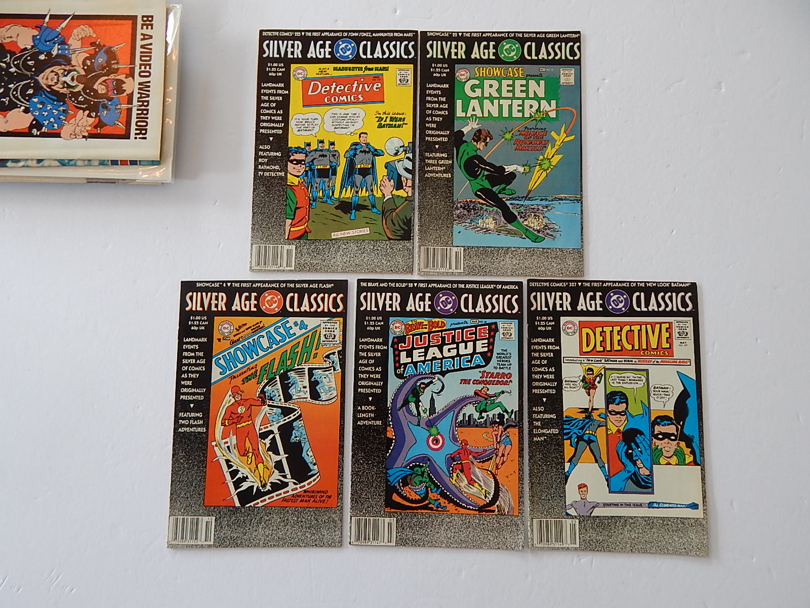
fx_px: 515
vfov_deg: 61.1
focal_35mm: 22
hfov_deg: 76.4
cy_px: 304
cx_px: 405
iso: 140
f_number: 3
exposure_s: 1/30
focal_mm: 4
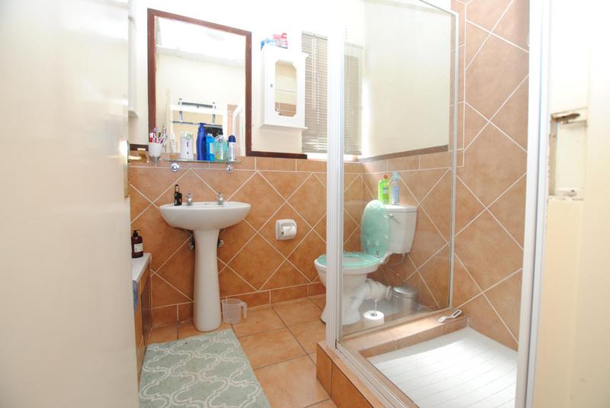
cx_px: 305
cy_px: 204
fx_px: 254
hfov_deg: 100.3
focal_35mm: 15
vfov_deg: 77.4
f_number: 4
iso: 200
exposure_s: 1/60
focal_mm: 10
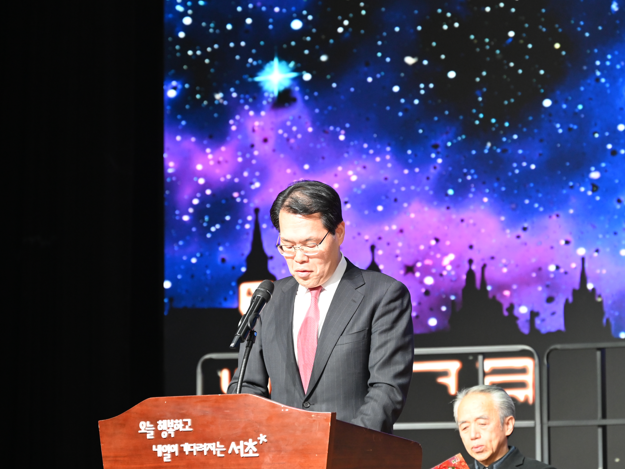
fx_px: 2456
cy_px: 234
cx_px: 329
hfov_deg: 14.5
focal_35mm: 136
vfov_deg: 10.9
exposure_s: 1/60
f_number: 6.3
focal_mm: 125
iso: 3200
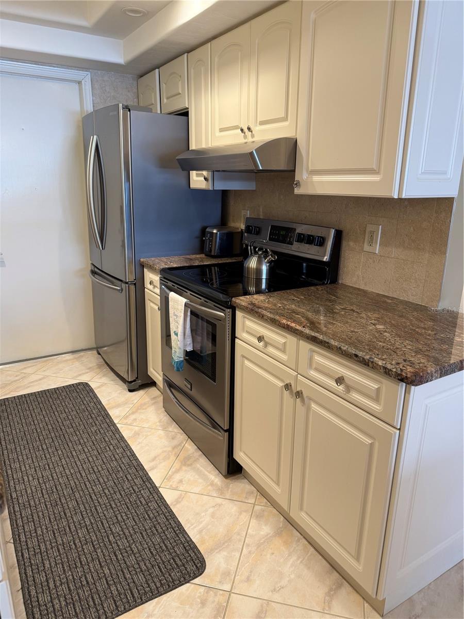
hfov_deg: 56.8
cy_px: 310
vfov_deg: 71.6
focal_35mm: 24
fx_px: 429
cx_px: 232
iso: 100
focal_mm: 6.76
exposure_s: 1/60
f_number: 1.78
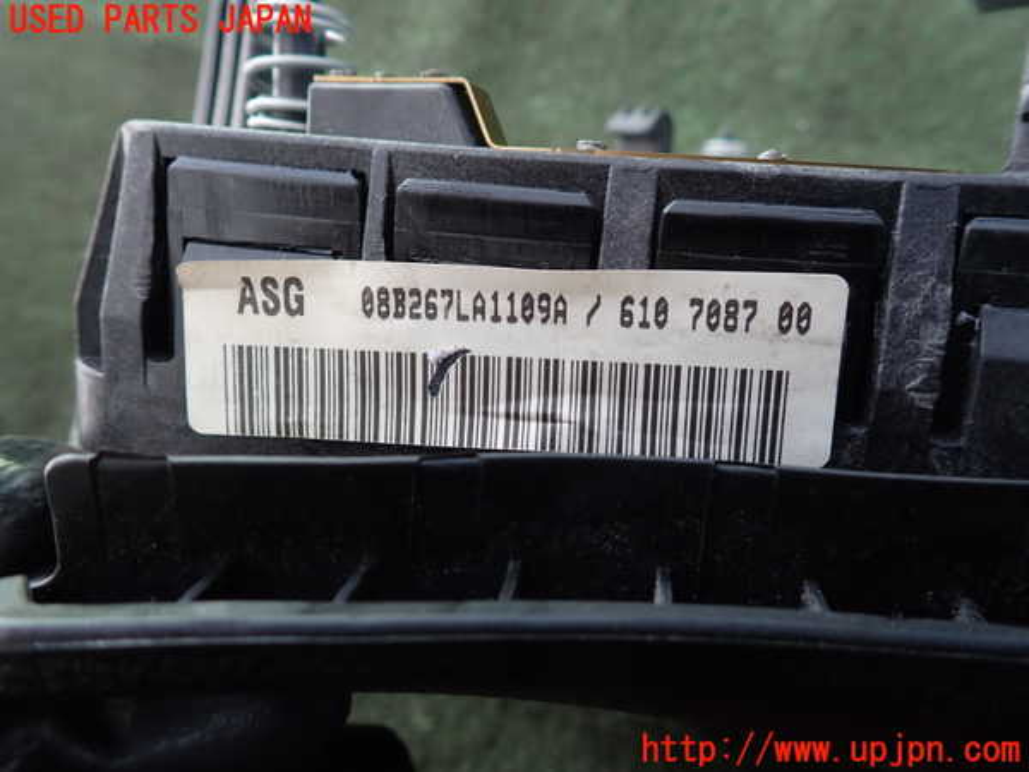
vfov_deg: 54.9
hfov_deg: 69.4
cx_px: 514
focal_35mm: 25
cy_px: 386
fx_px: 743
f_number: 2.8
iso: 200
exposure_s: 1/40
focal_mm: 4.5
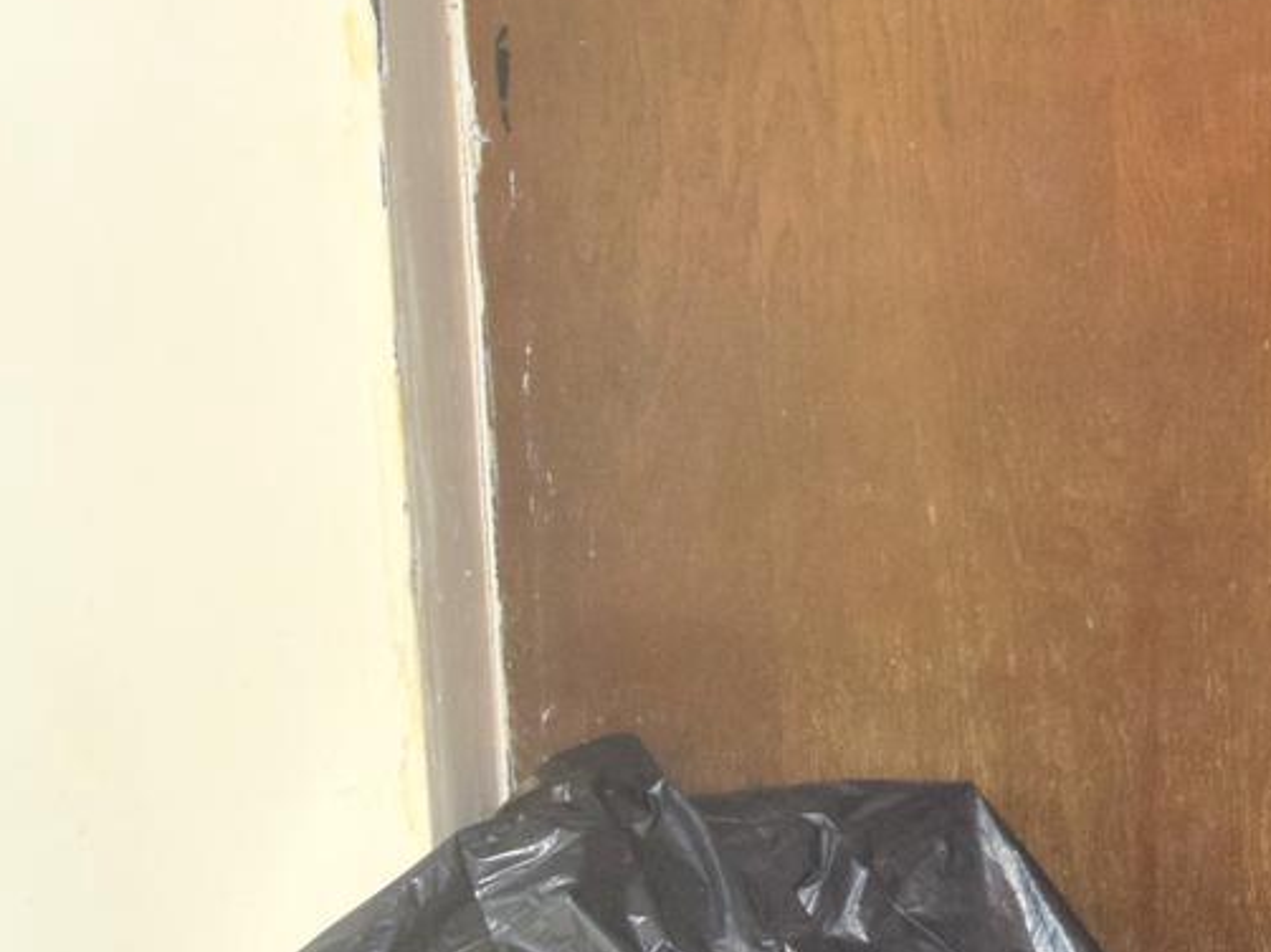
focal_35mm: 106
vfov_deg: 13.4
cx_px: 1896
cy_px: -338
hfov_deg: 16.9
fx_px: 3890
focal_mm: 18
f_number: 5
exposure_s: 1/100
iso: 800
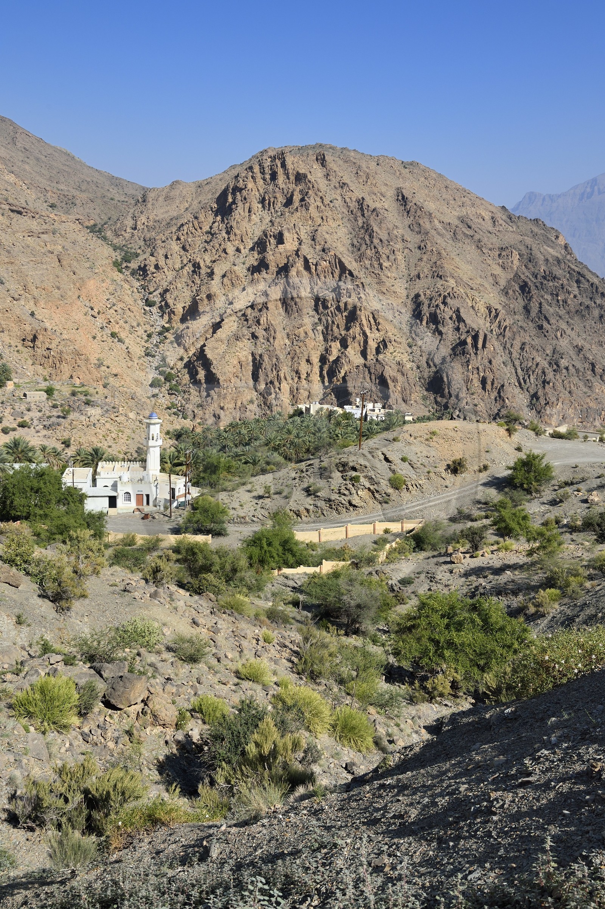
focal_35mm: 35
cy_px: 454
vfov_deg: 54.5
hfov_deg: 37.8
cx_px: 302
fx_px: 883
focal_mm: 35
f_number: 11
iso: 200
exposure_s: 1/400
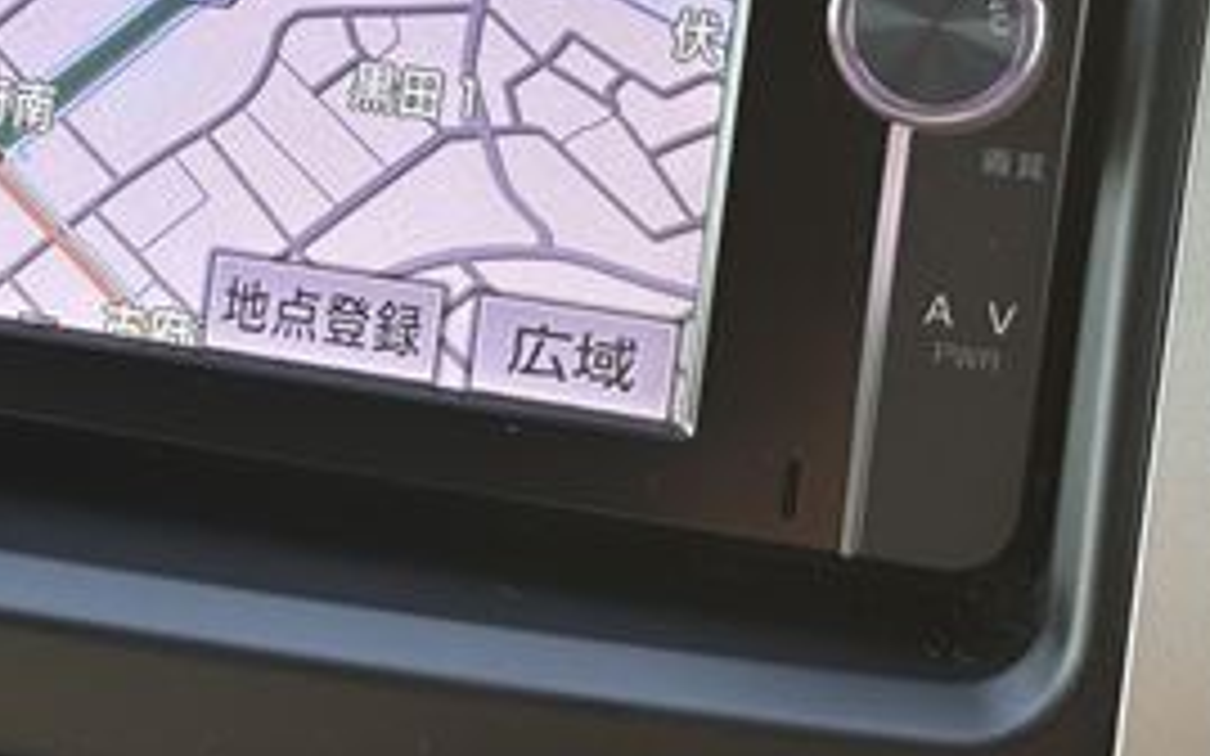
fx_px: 4319
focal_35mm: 131
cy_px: -99
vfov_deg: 9.9
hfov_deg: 15.7
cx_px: 54
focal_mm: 5.96
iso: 32
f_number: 1.6
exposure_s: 1/91
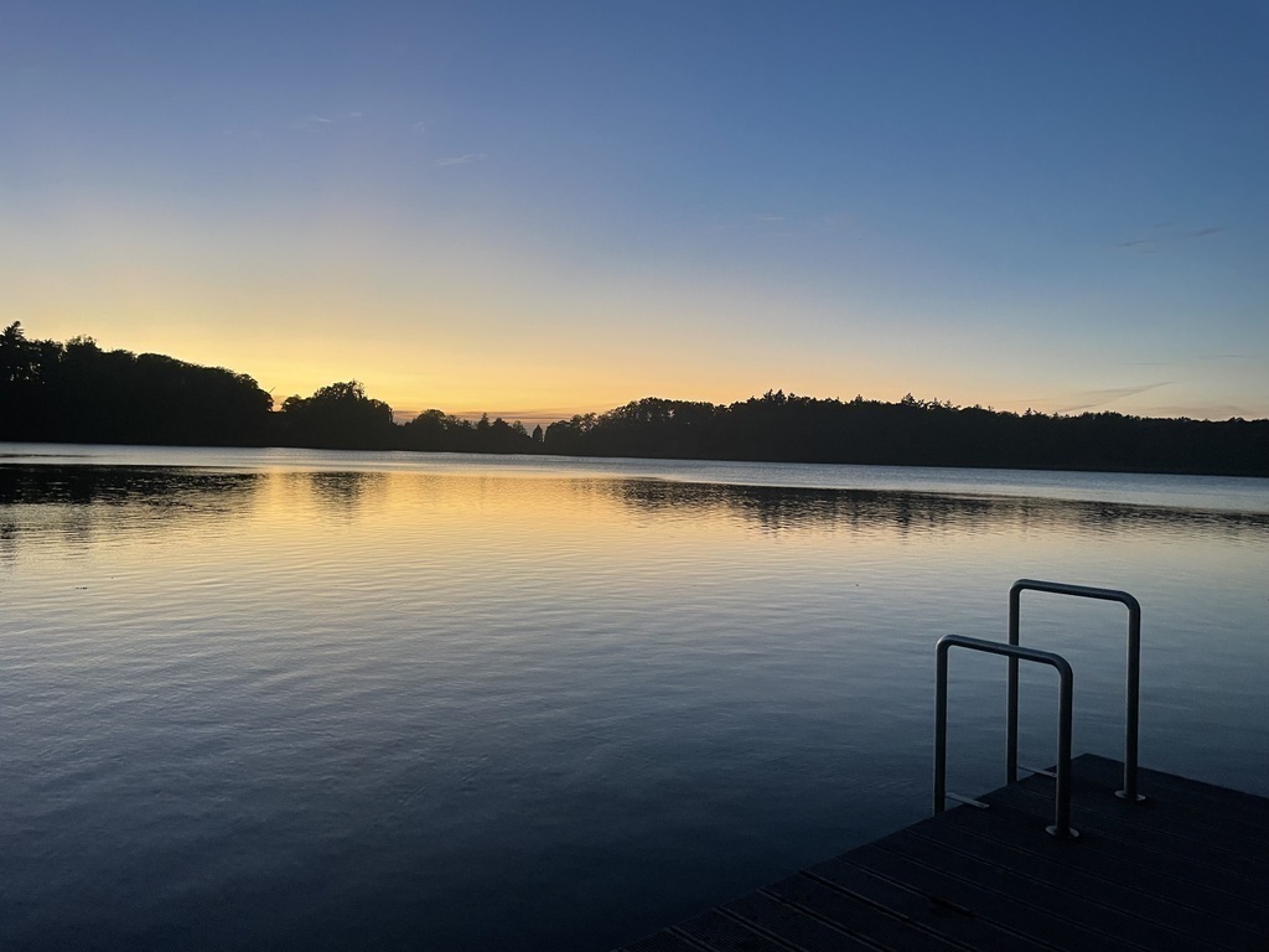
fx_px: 953
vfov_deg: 53.1
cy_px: 476
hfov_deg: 67.3
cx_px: 634
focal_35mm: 26
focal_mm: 4.2
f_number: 1.6
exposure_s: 1/67
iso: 125
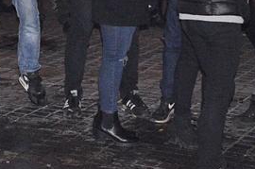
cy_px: -38
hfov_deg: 10.7
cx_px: -51
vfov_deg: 7.2
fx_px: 1336
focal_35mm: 189
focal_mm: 40
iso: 3200
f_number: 5.6
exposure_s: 1/60
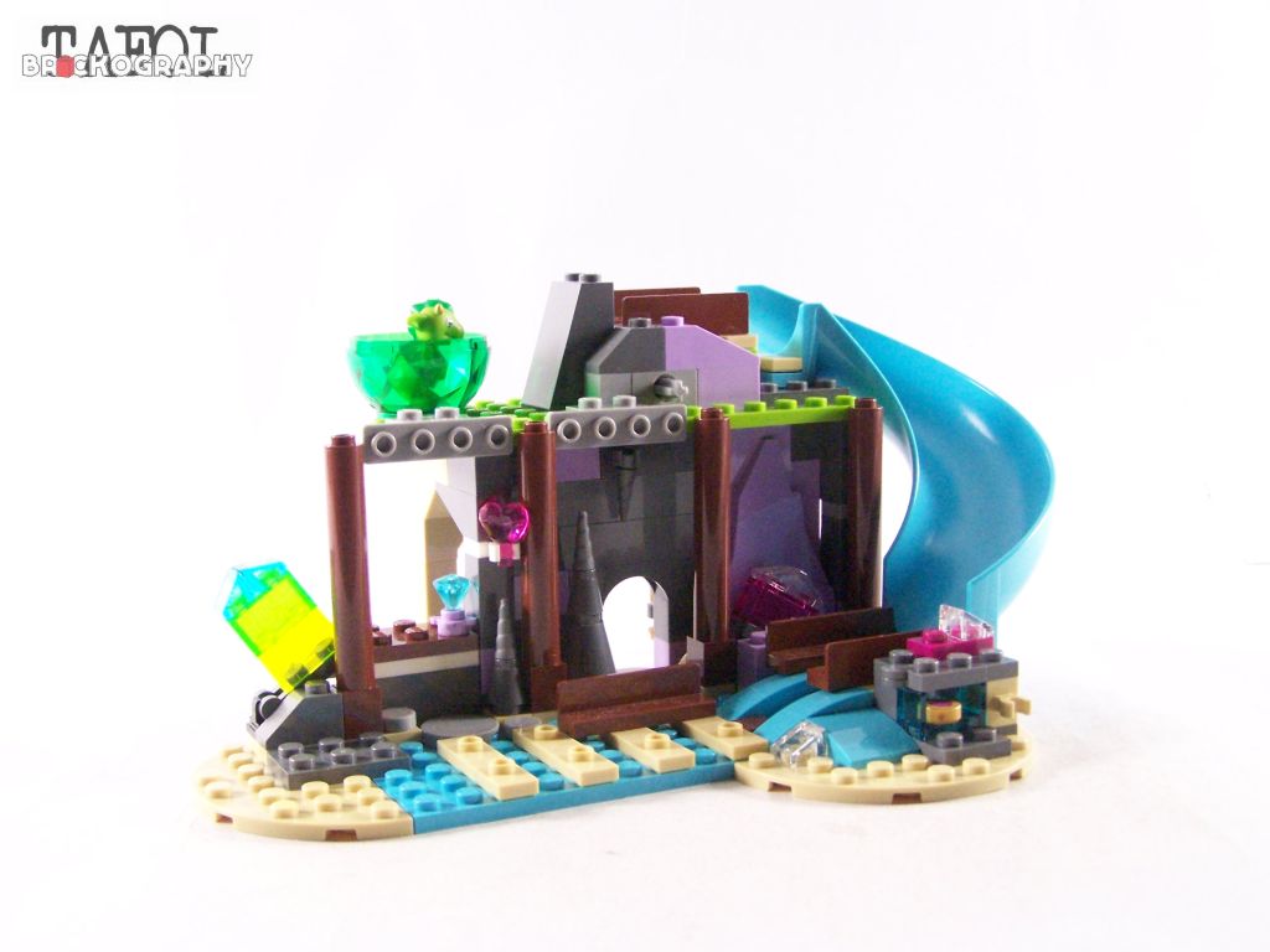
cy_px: 476
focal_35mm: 48
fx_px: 1761
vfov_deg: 30.3
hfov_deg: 39.7
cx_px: 635
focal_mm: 8
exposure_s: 1/60
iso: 400
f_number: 3.2
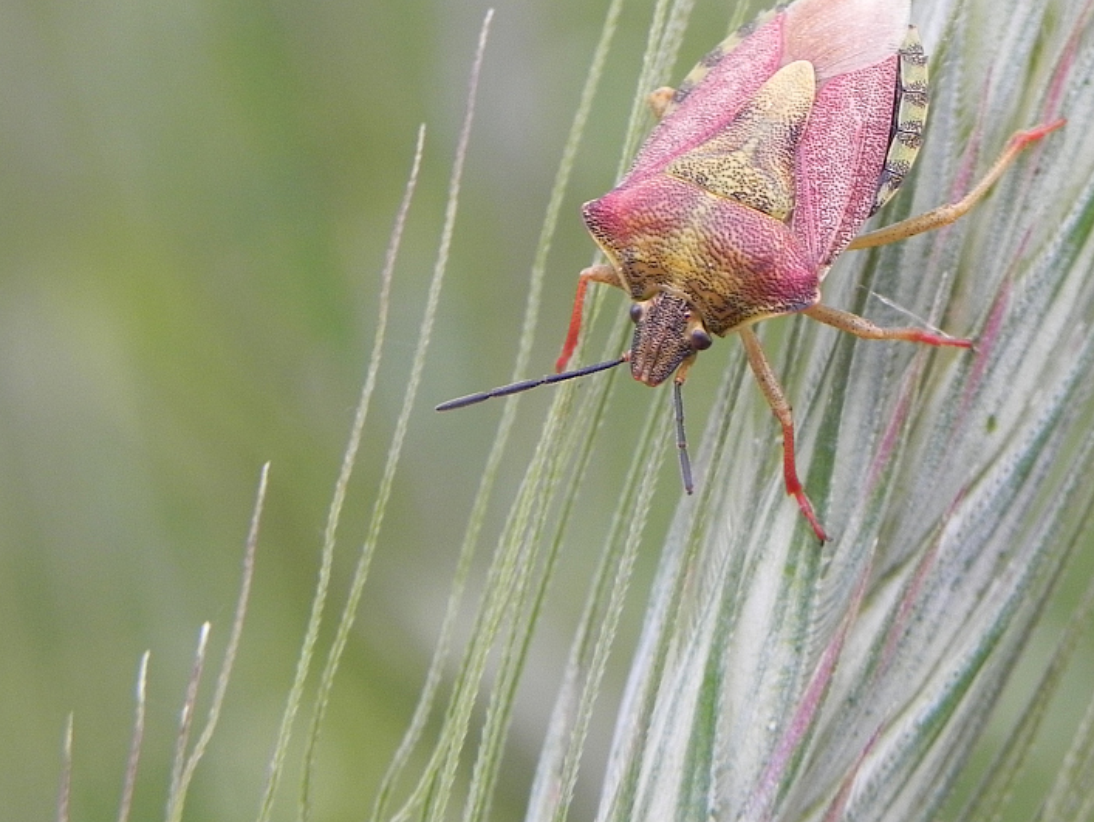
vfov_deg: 9.8
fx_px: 4806
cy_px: 333
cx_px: 720
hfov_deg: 13.0
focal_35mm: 152
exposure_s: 1/412
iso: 160
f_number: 4
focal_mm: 18.8
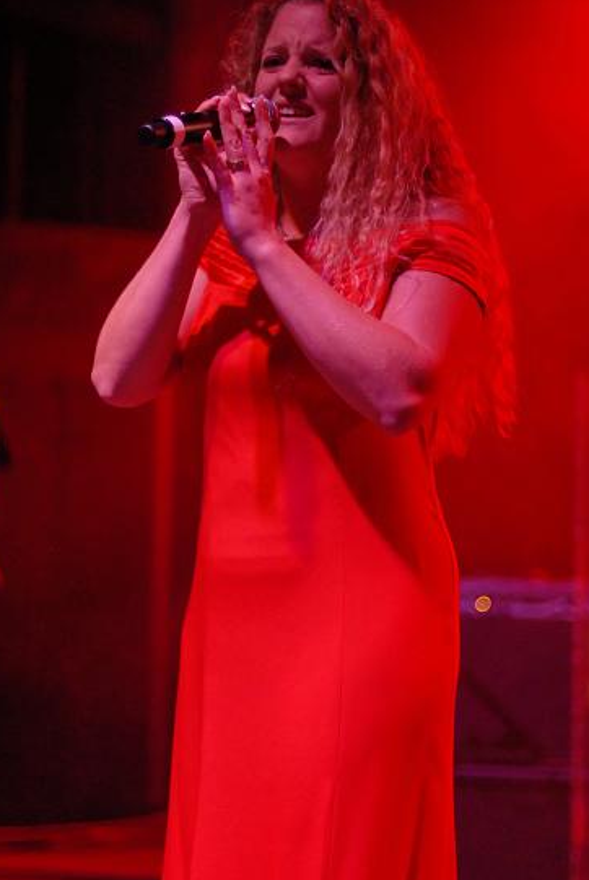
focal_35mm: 97
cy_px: 382
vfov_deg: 21.0
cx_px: 285
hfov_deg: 14.1
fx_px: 2374
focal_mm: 50
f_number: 1.4
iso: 800
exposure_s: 1/250
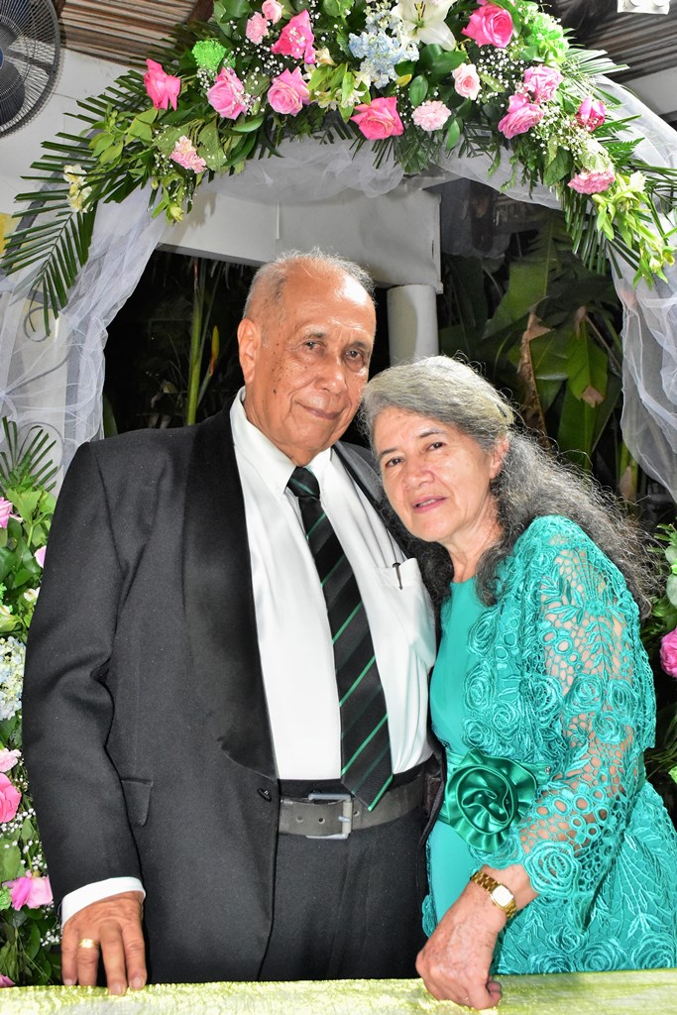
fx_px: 1100
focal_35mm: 39
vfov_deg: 49.5
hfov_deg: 34.2
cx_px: 338
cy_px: 508
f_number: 7.1
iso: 3200
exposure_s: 1/40
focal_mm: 26
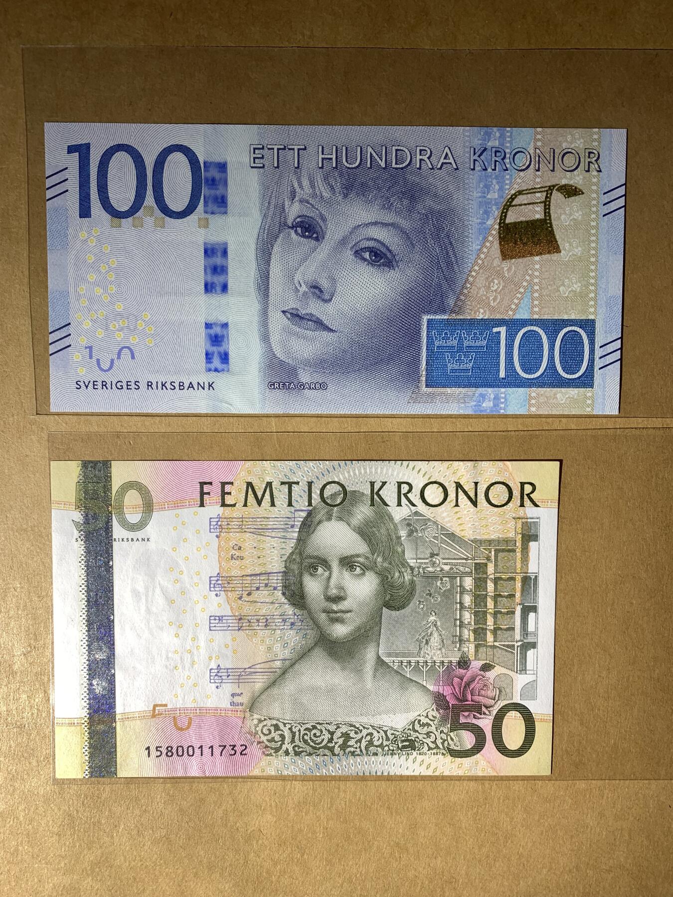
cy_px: 448
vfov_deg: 67.3
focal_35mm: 26
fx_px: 674
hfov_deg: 53.1
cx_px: 336
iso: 25
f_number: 1.8
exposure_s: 1/231
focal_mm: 4.25
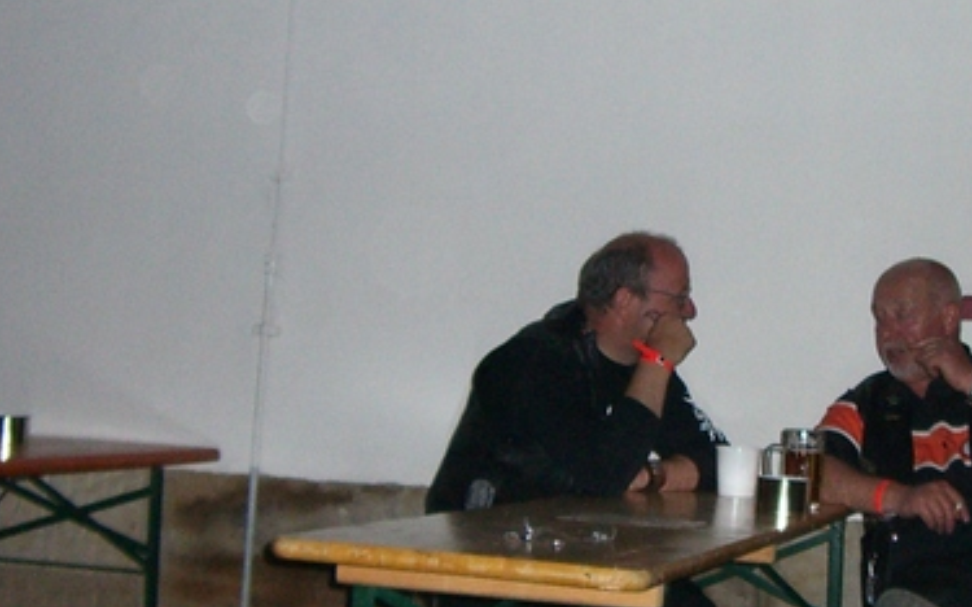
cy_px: 298
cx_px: 726
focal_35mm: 86
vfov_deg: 15.2
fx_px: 2277
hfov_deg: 23.8
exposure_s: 1/60
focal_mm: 6.2
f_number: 2.7
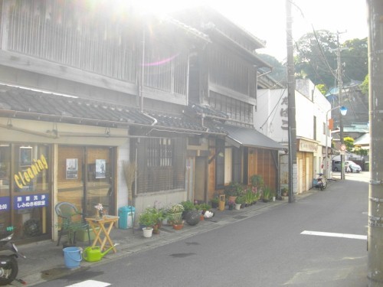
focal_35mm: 32
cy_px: 144
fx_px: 354
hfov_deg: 56.8
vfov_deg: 44.2
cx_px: 192
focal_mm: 5.7
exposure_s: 1/250
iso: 100
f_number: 2.9
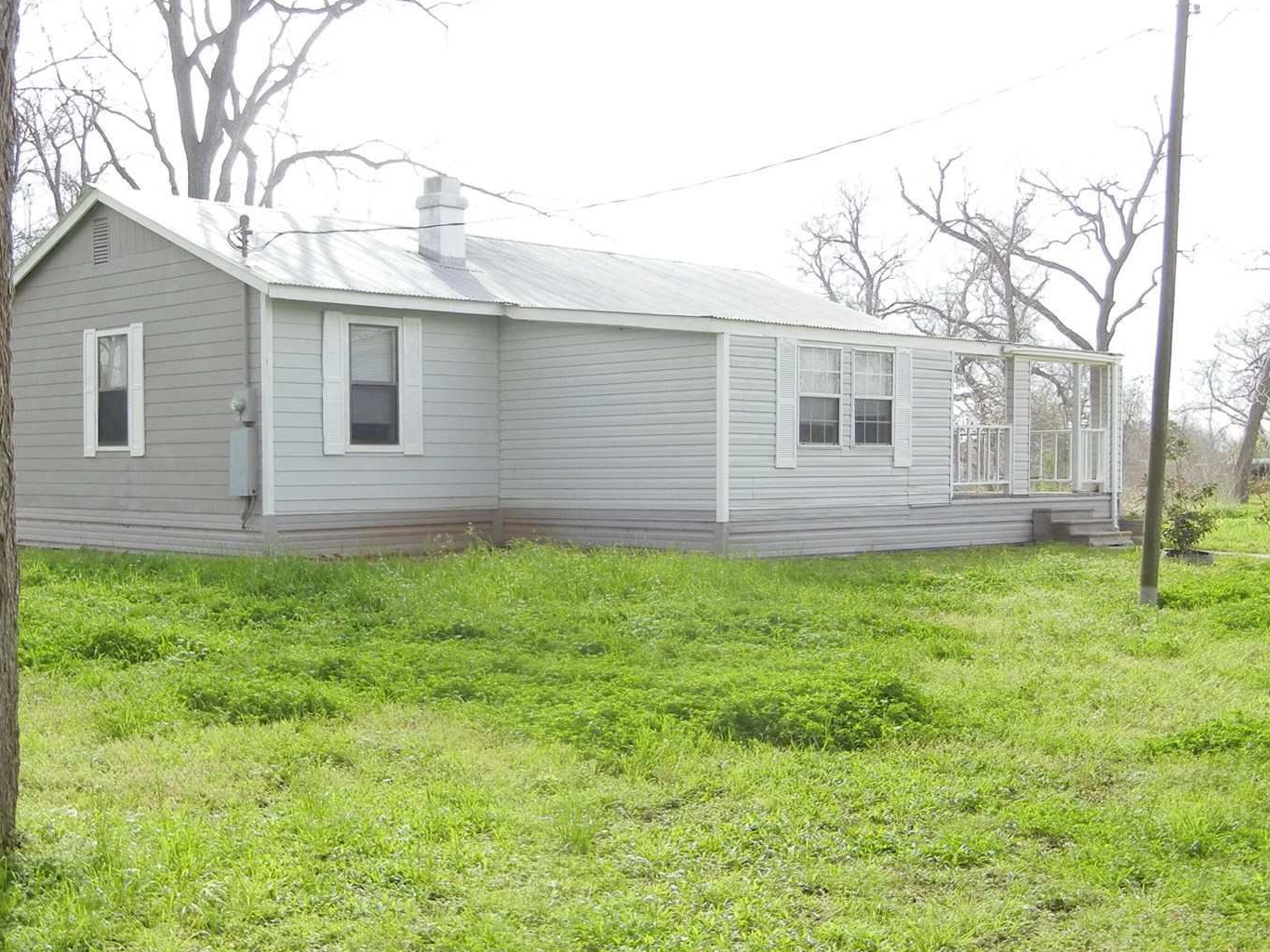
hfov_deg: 41.8
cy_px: 525
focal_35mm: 45
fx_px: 1651
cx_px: 493
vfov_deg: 32.2
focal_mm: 5.4
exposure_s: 1/557
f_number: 3.5
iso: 160
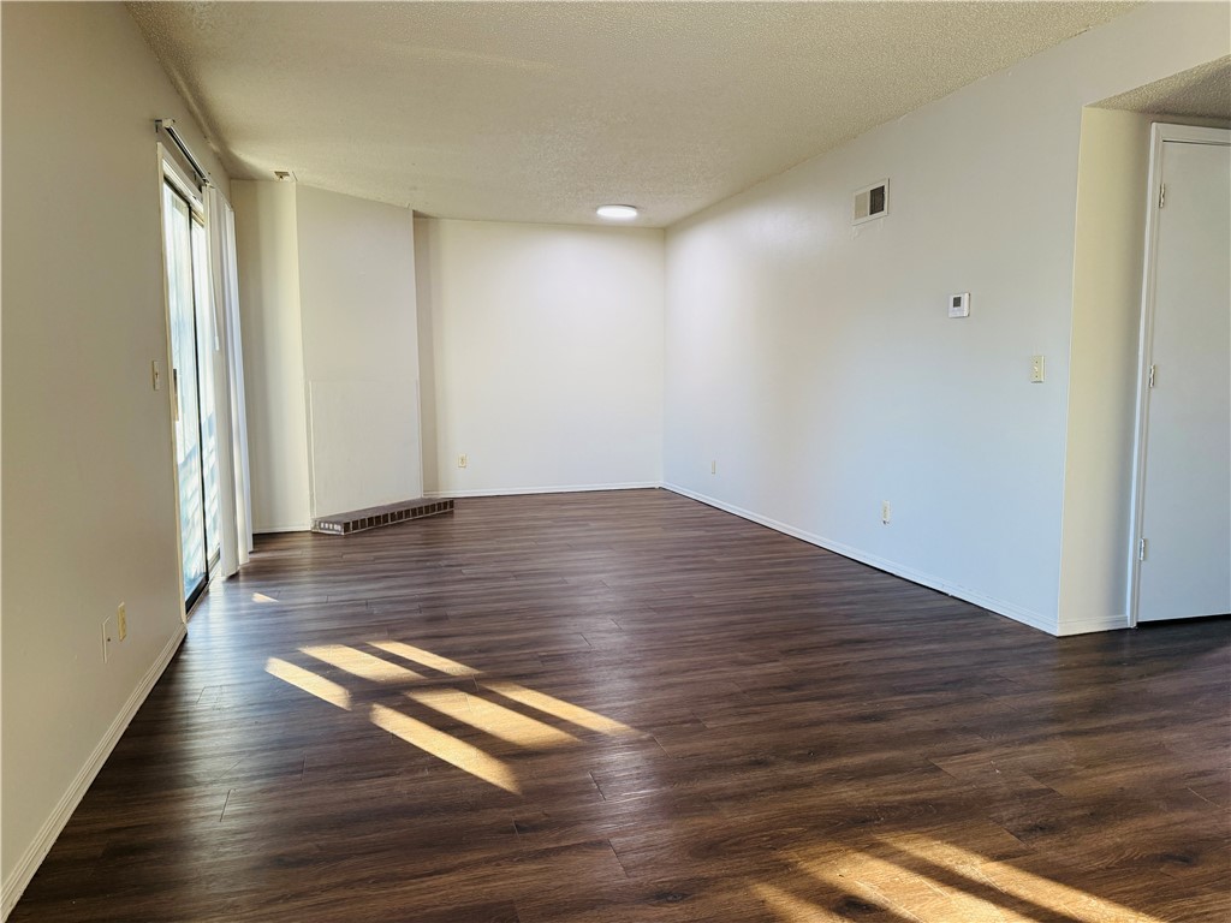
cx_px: 616
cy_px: 462
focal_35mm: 24
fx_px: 853
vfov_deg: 56.8
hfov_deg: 71.6
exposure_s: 1/120
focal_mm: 6.76
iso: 250
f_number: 1.78
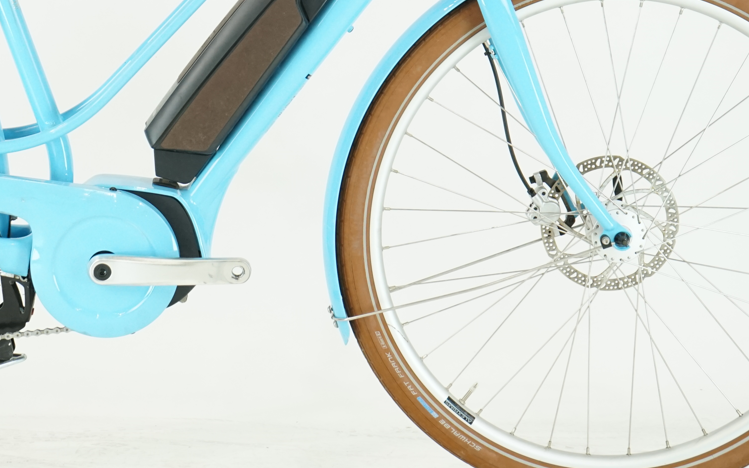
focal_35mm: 121
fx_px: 2470
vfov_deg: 10.8
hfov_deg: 17.1
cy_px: 39
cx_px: 164
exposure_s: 1/200
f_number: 5.6
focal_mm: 59
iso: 1600
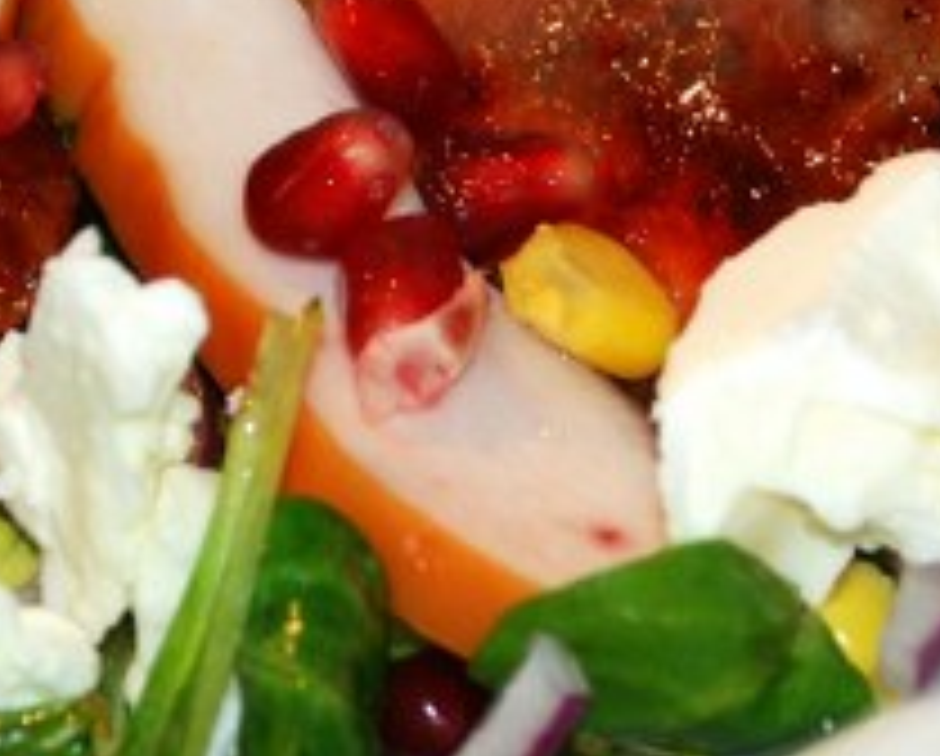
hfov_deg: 5.1
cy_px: -122
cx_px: 324
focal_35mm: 377
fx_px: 10508
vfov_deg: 4.1
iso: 200
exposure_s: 1/60
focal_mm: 70
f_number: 5.6
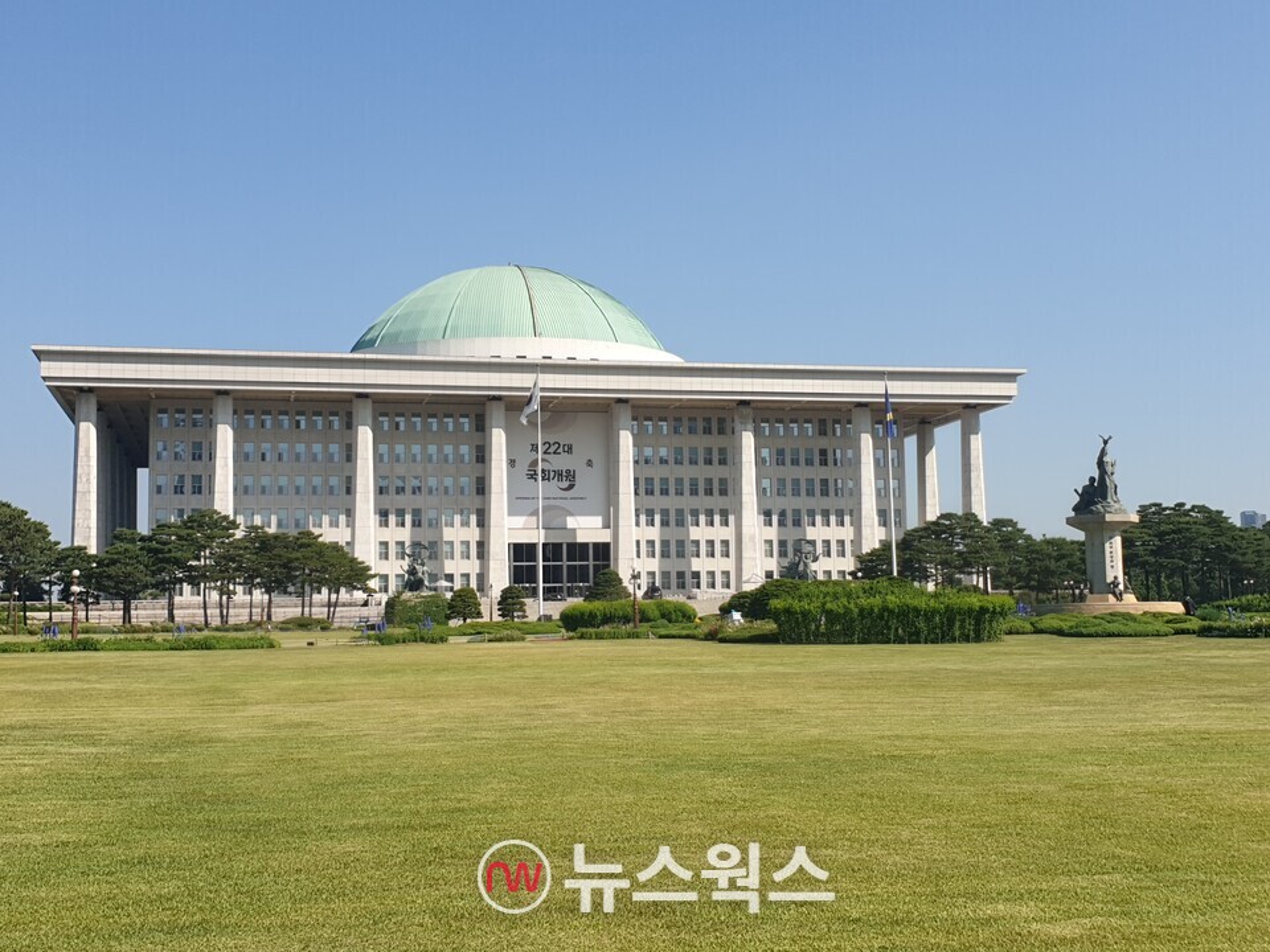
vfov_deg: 53.1
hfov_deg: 67.3
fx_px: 954
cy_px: 476
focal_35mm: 26
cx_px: 635
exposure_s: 1/1572
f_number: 2.4
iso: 50
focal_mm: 4.3
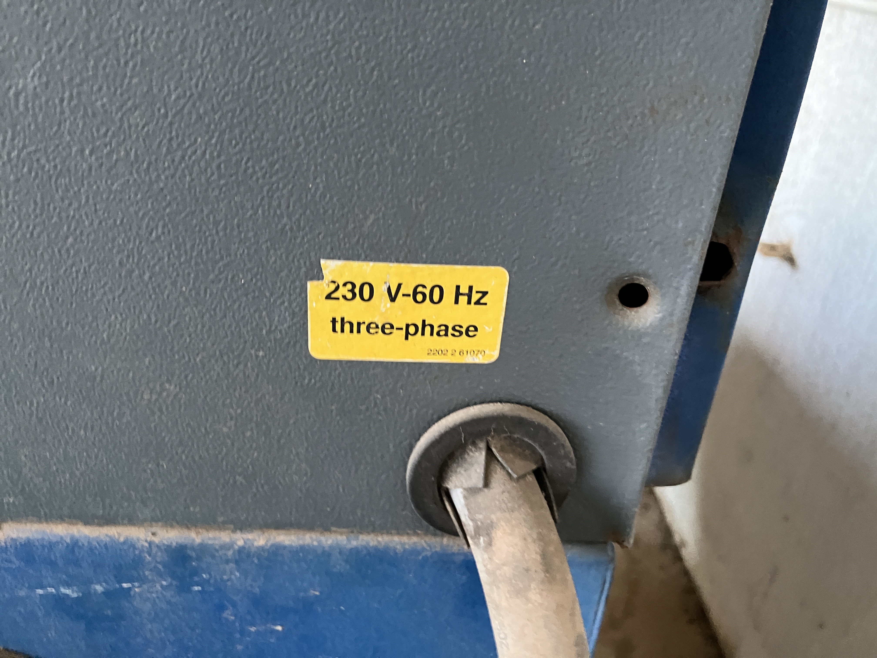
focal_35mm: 28
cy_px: 329
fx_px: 709
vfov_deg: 49.7
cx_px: 438
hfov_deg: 63.4
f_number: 1.8
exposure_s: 1/30
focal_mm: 3.99
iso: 500
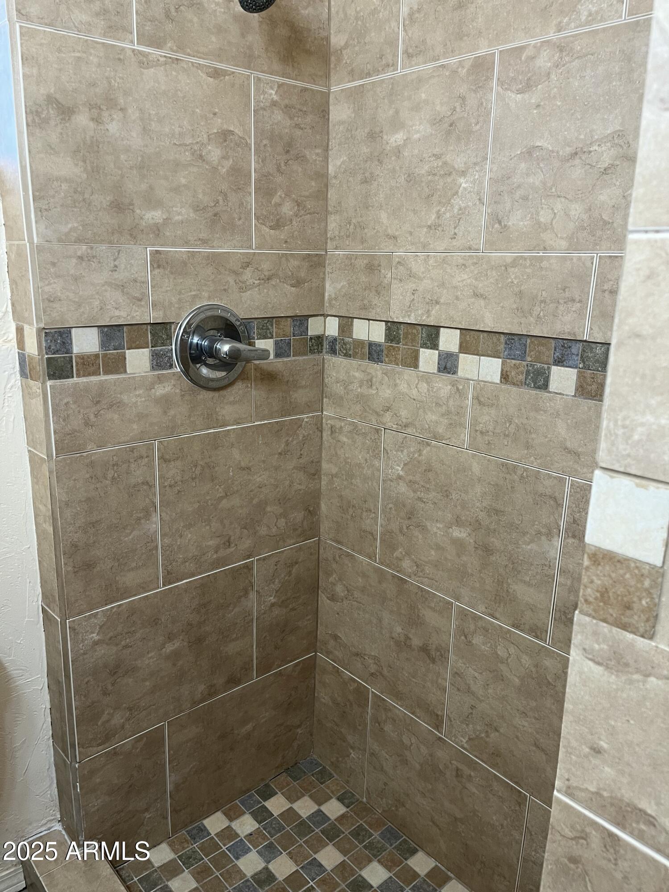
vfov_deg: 67.3
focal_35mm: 26
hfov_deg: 53.1
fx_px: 670
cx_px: 334
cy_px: 446
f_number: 1.6
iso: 80
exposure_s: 1/60
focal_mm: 5.1
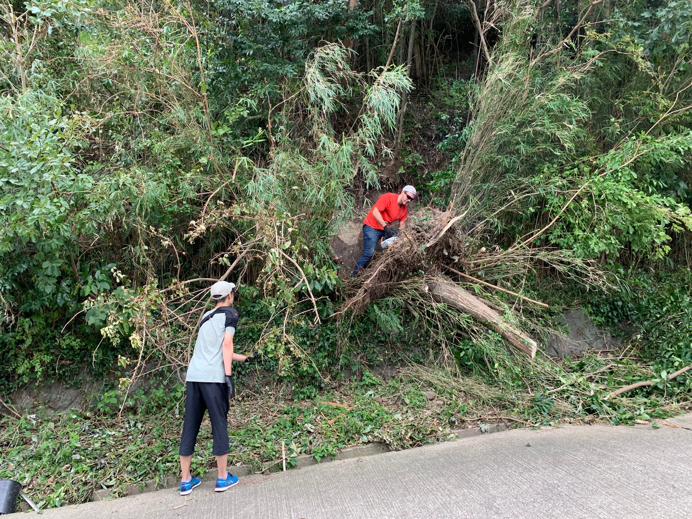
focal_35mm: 26
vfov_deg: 53.1
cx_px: 346
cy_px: 260
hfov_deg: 67.3
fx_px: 520
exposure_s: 1/122
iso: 32
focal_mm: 4.25
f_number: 1.8
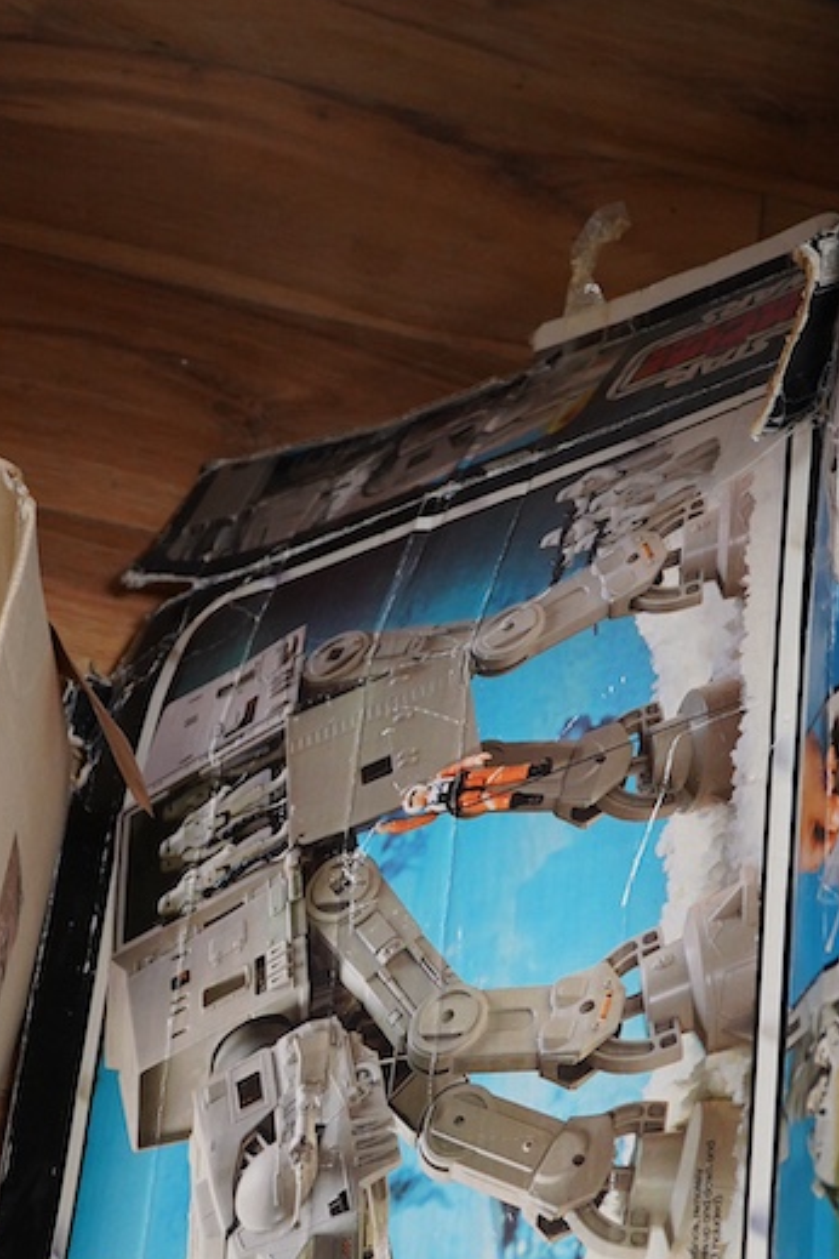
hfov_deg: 17.5
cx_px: 500
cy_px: 1014
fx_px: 2727
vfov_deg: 25.5
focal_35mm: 78
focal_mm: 30
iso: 1250
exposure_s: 1/125
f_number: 3.5
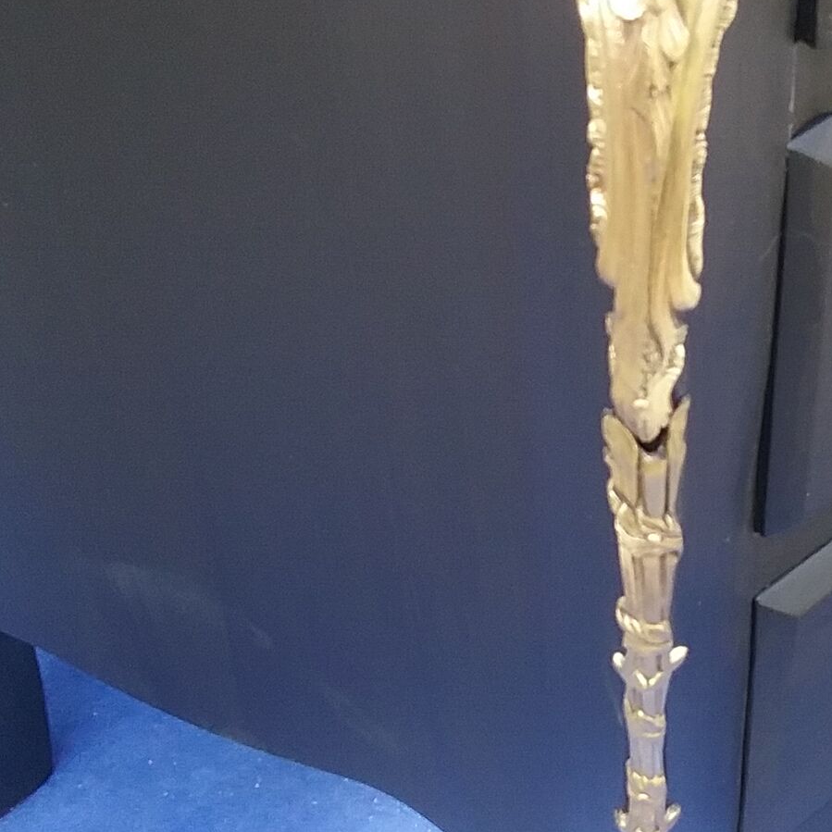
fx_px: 2148
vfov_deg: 21.9
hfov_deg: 21.5
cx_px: 707
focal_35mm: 79
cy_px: 390
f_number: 2.2
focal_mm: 3.3
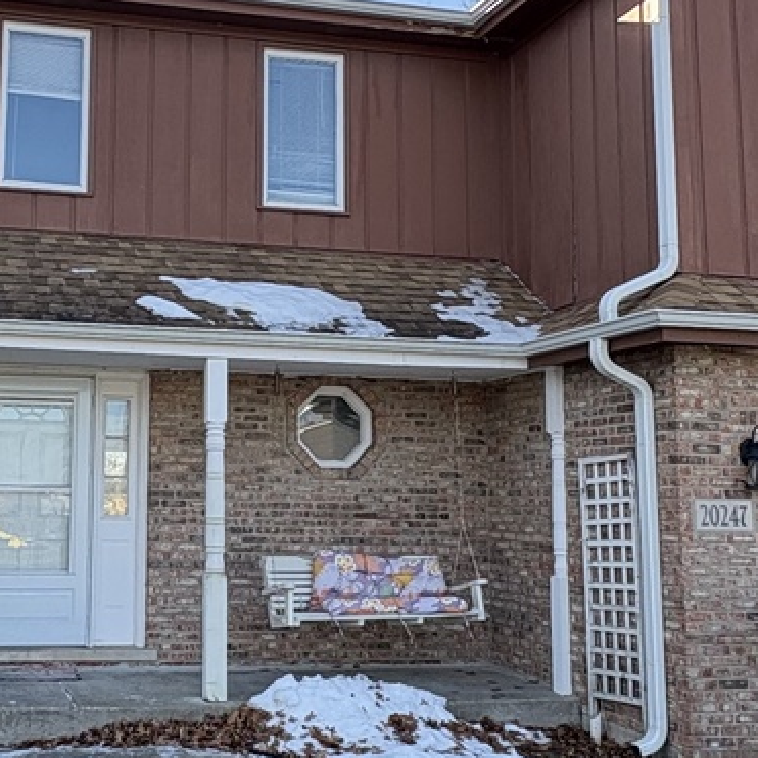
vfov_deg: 35.3
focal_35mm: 48
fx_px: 1189
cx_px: 159
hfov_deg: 34.4
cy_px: 343
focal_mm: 2.22
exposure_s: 1/488
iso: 64
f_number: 2.2
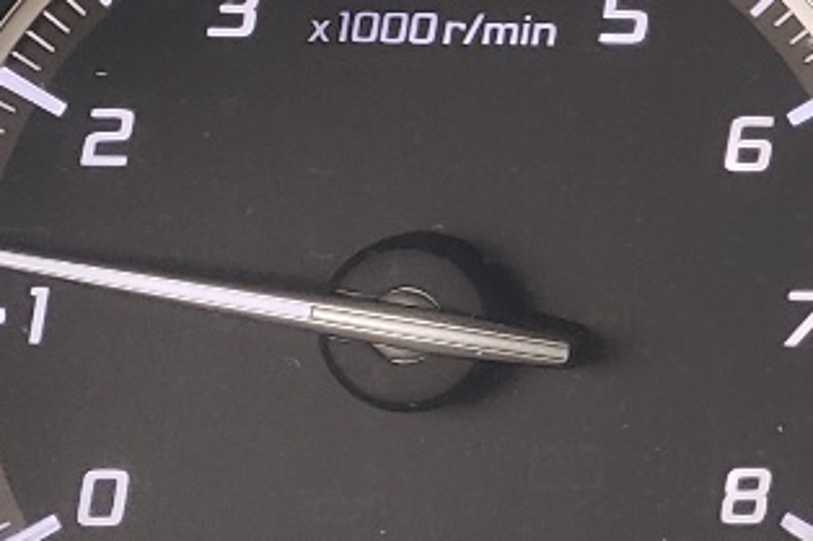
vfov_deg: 9.9
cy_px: 85
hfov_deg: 14.0
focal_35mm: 138
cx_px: 1170
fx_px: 3115
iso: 63
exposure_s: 1/60.2
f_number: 1.5
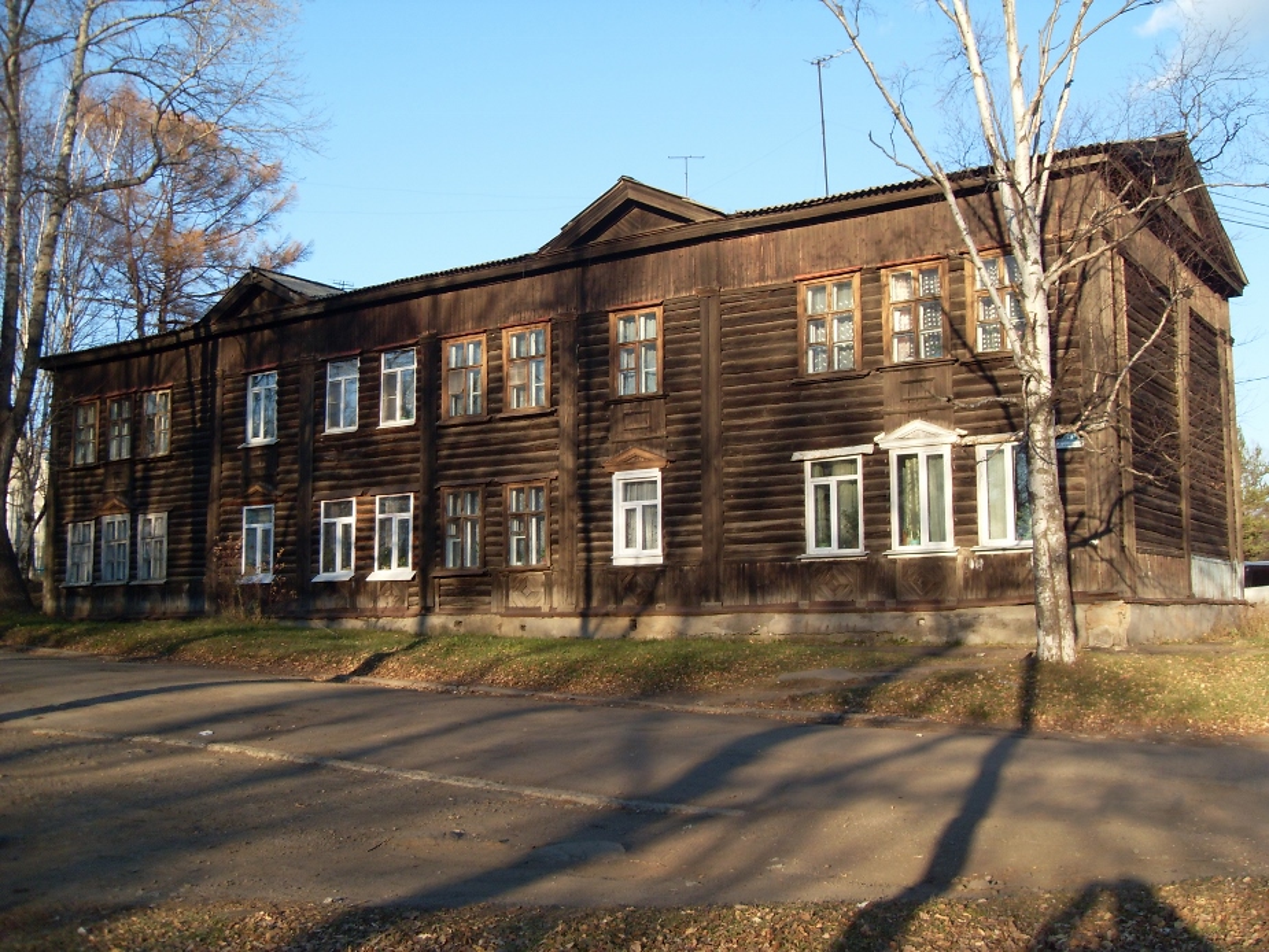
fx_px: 1357
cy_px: 476
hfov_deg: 50.1
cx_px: 634
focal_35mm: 37
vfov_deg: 38.7
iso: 80
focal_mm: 6.3
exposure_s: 1/90
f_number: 7
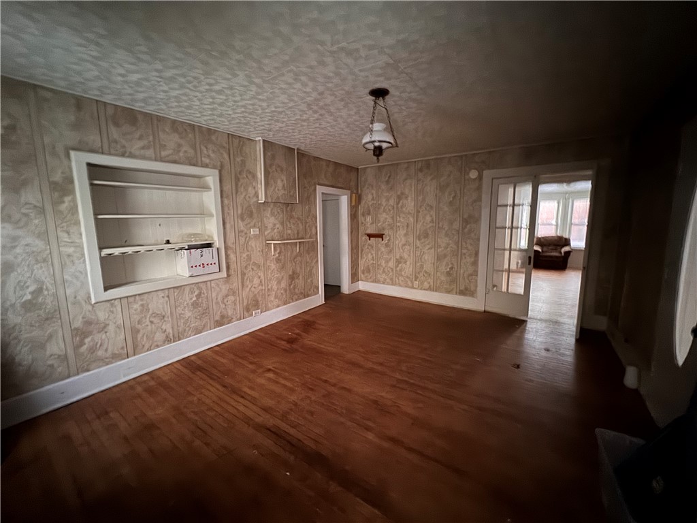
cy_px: 262
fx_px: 282
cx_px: 348
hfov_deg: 102.1
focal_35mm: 14
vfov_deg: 85.7
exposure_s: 1/9
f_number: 2.2
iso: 1000
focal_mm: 2.22
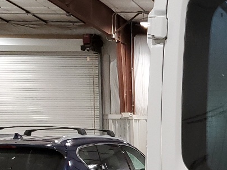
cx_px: 373
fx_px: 675
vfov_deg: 13.9
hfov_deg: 16.7
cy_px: 213
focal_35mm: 103
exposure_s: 1/60.2
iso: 98
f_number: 1.5
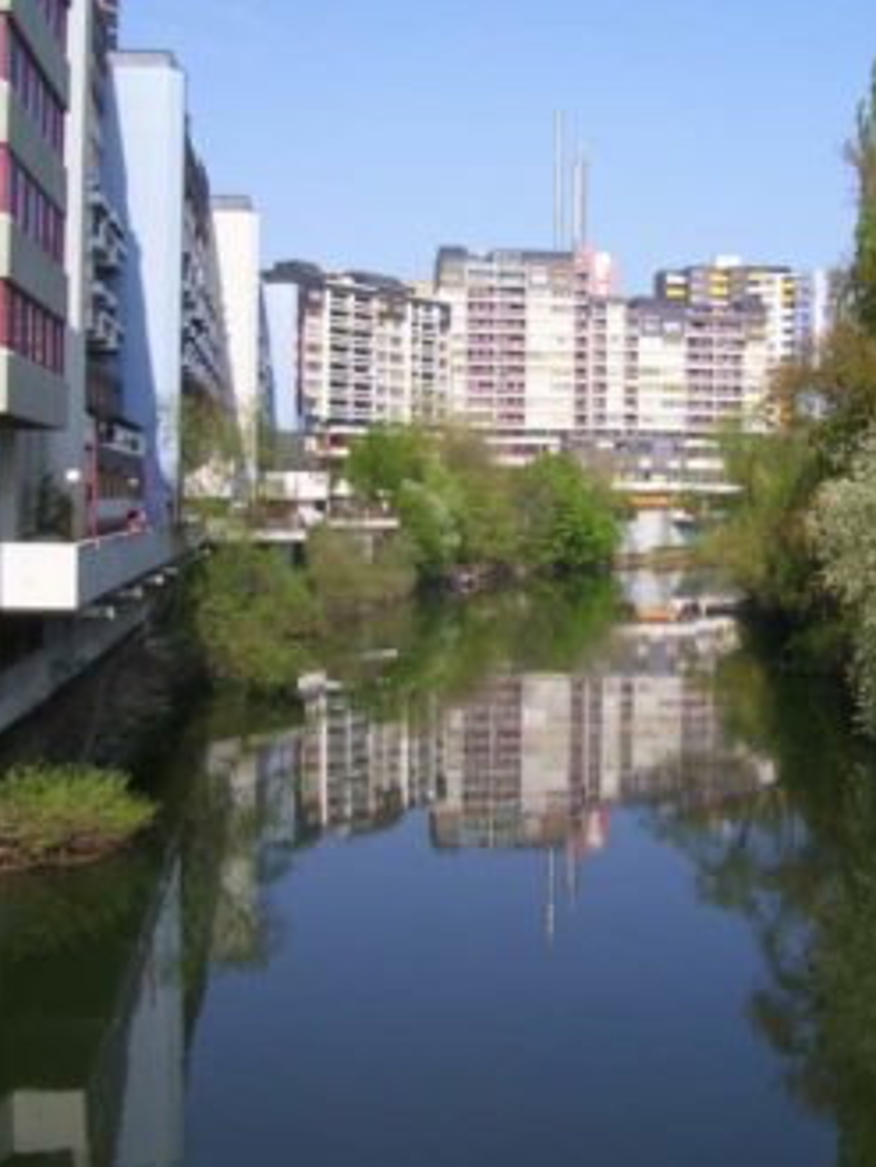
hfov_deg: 32.1
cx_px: 518
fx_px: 1517
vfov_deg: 42.0
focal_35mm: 45
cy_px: 536
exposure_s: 1/500
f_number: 4.8
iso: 80
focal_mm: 6
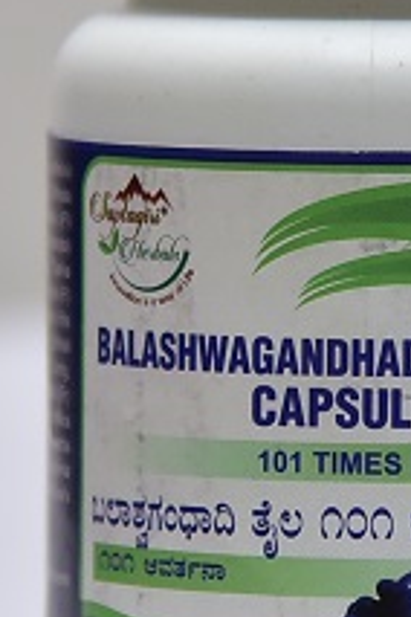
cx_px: 379
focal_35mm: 296
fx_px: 5069
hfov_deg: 4.6
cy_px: 324
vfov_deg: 7.0
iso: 1600
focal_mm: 120
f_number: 4.5
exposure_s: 1/125
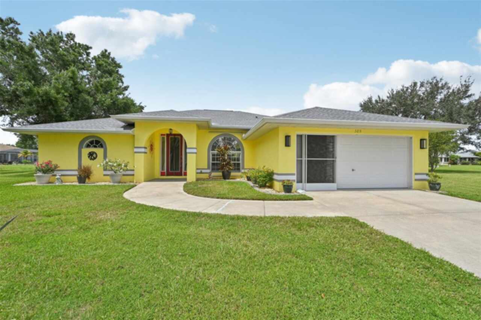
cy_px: 160
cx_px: 240
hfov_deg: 104.3
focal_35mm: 14
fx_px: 187
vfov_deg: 81.1
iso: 400
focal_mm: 14
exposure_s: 1/2500
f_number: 8
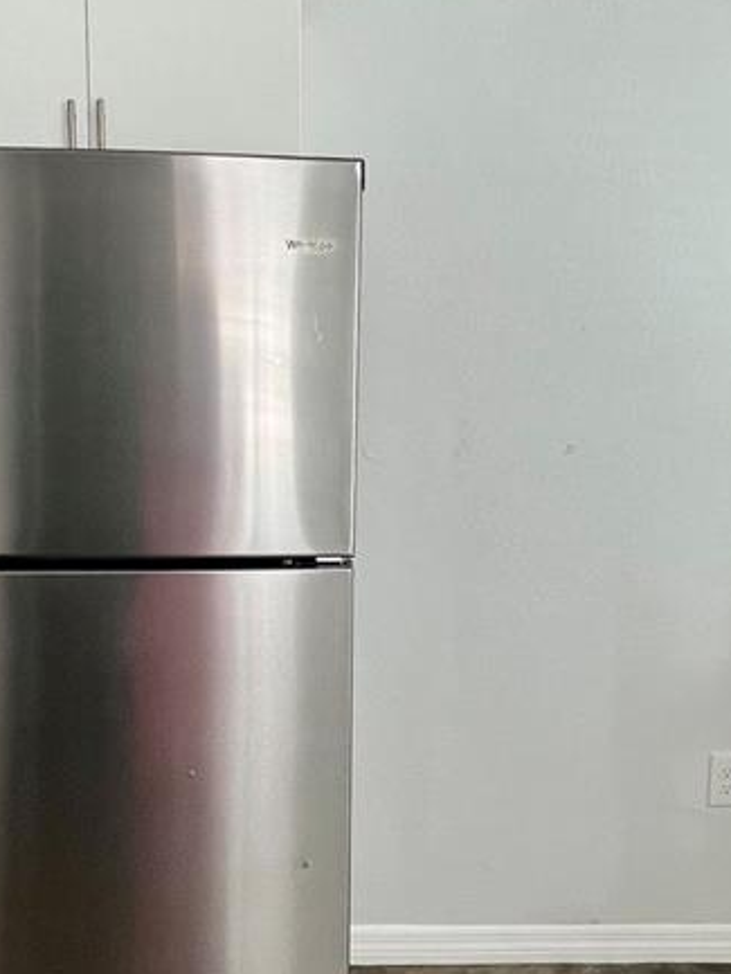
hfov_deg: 39.5
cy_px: 457
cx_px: 301
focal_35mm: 36
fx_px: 1013
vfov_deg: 51.3
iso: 64
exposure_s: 1/120
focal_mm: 1.57
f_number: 1.8
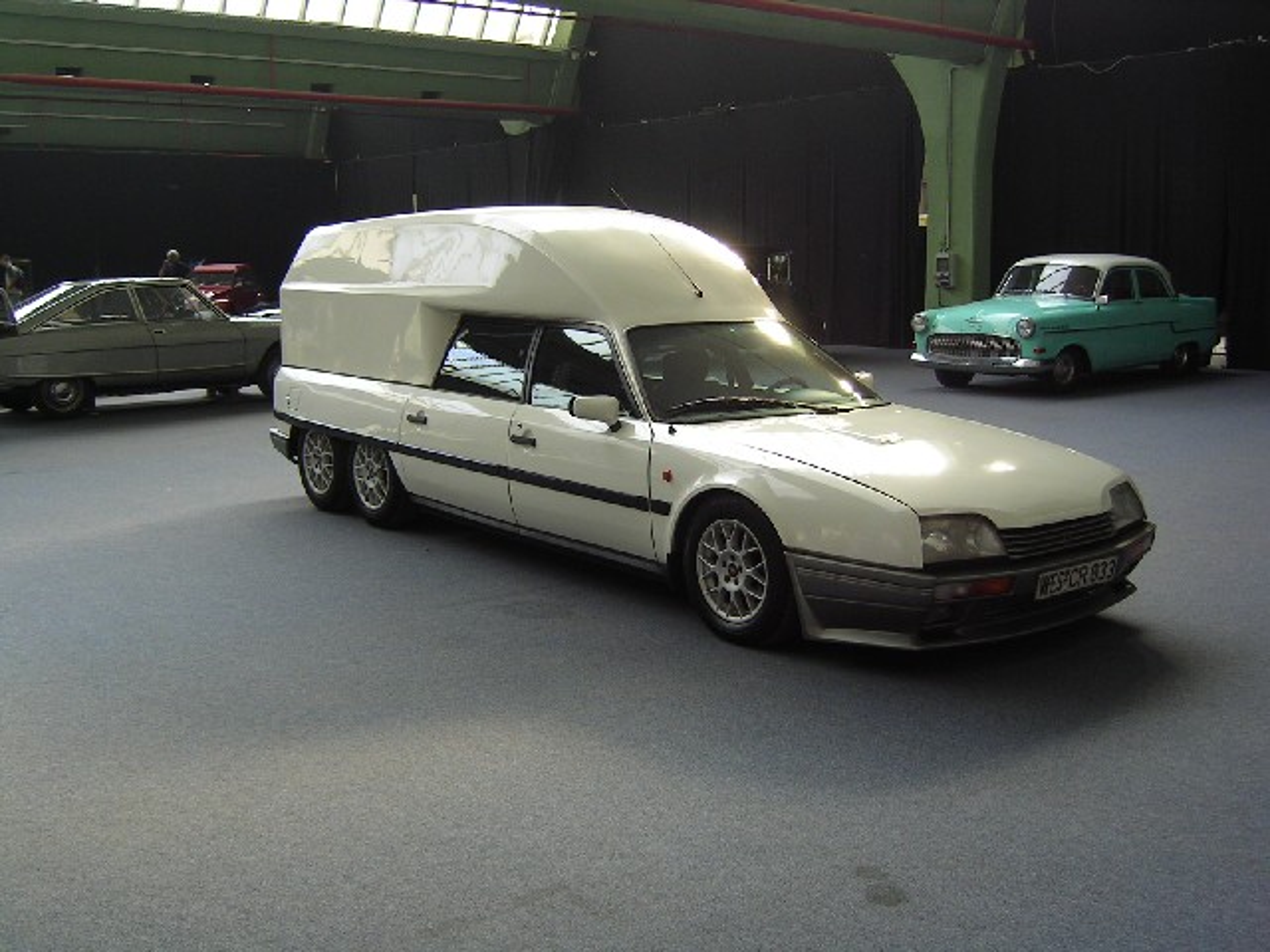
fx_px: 1321
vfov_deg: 39.7
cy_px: 476
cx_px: 635
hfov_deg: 51.4
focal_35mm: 36
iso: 50
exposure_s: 1/86.4
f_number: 2.8
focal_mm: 5.6
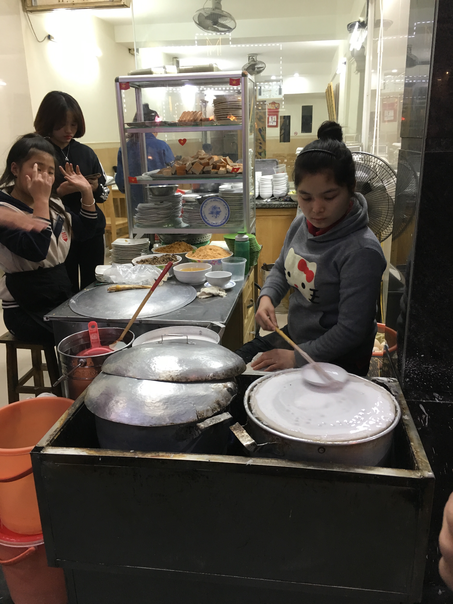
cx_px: 226
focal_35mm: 29
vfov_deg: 61.7
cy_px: 302
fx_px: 506
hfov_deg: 48.2
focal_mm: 4.15
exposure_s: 1/33
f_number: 2.2
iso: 125
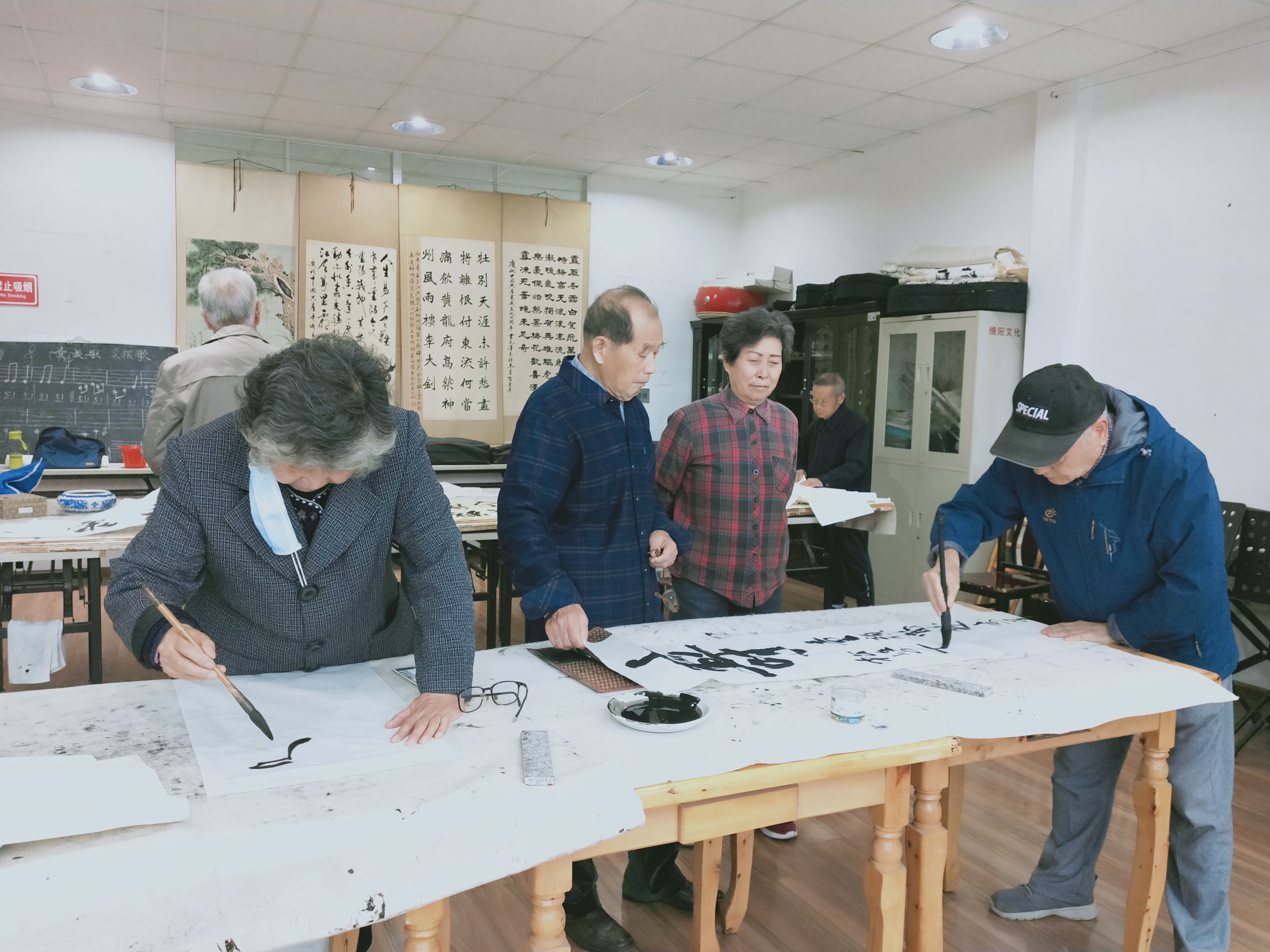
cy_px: 476
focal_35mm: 23
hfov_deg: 73.9
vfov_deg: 58.9
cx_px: 635
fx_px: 844
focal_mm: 3.99
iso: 176
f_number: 1.7
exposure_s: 1/50
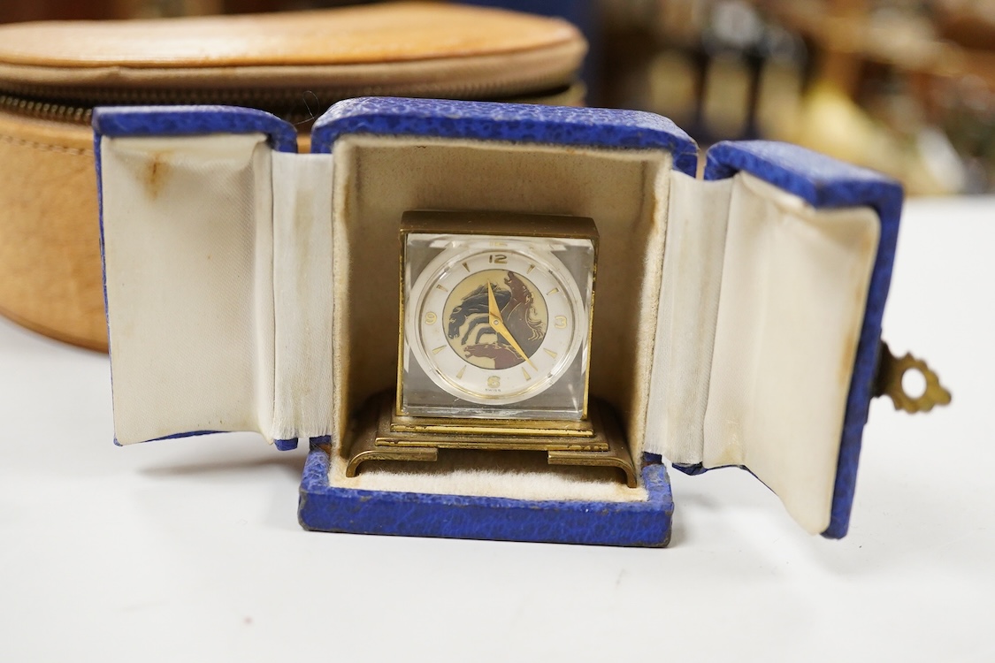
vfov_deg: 29.9
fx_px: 1244
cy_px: 332
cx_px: 498
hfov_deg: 43.6
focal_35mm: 45
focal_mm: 30
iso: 2500
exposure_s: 1/320
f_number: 3.5
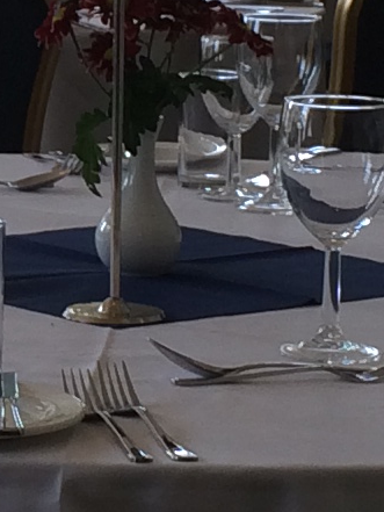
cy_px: 87
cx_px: -164
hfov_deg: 6.6
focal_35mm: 222
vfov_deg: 8.9
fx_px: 3282
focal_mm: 4.12
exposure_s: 1/120
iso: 32
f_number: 2.2
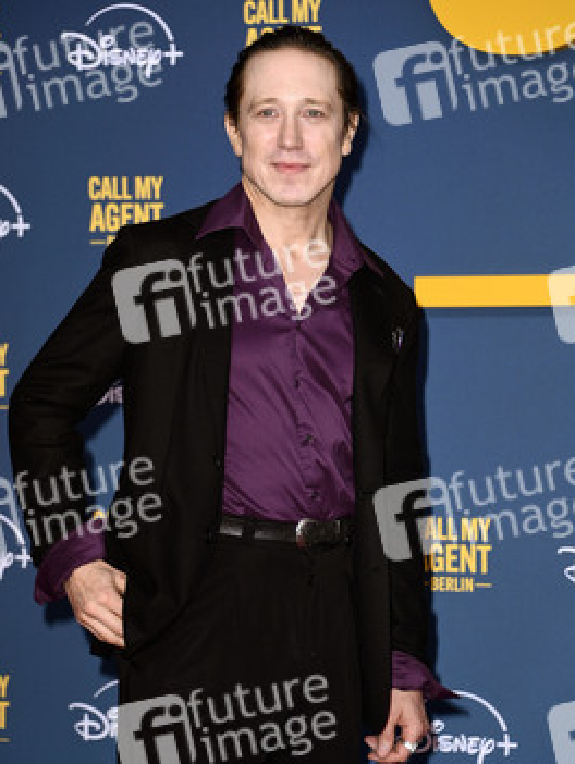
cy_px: 401
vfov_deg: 11.3
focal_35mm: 175
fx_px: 3869
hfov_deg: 8.5
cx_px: 288
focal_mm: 160
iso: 800
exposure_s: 1/200
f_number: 5.6
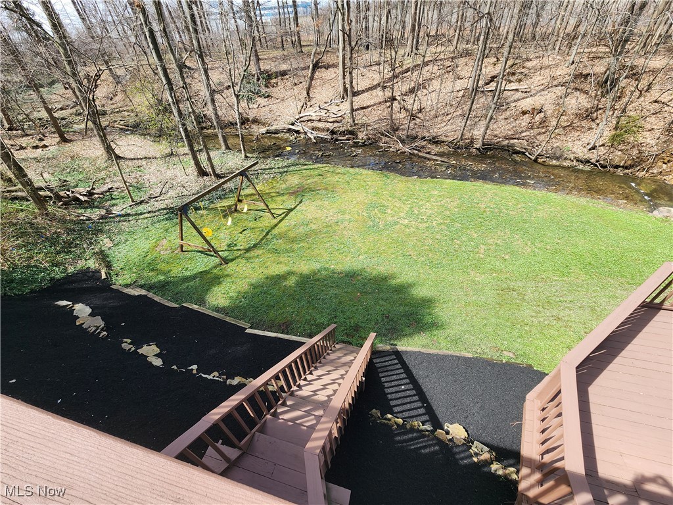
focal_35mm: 13
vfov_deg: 89.9
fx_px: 253
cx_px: 336
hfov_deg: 106.2
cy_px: 252
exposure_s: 1/556
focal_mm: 2.2
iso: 50
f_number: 2.2
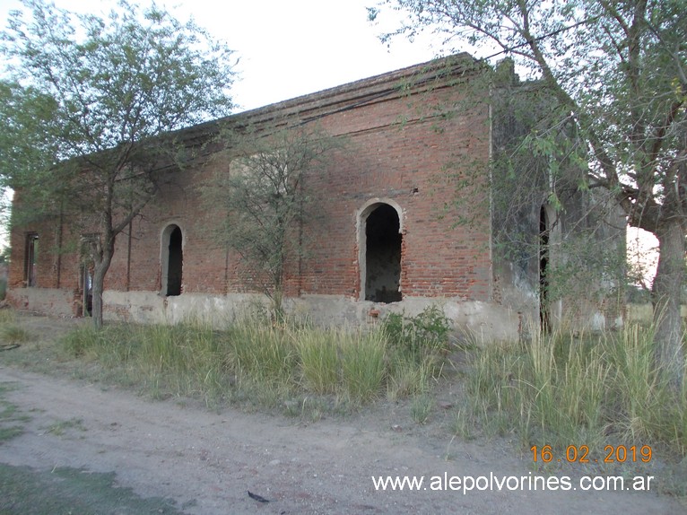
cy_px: 258
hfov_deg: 63.5
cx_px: 344
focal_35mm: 28
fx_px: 556
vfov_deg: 49.7
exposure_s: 1/30
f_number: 2.7
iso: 80
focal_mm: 4
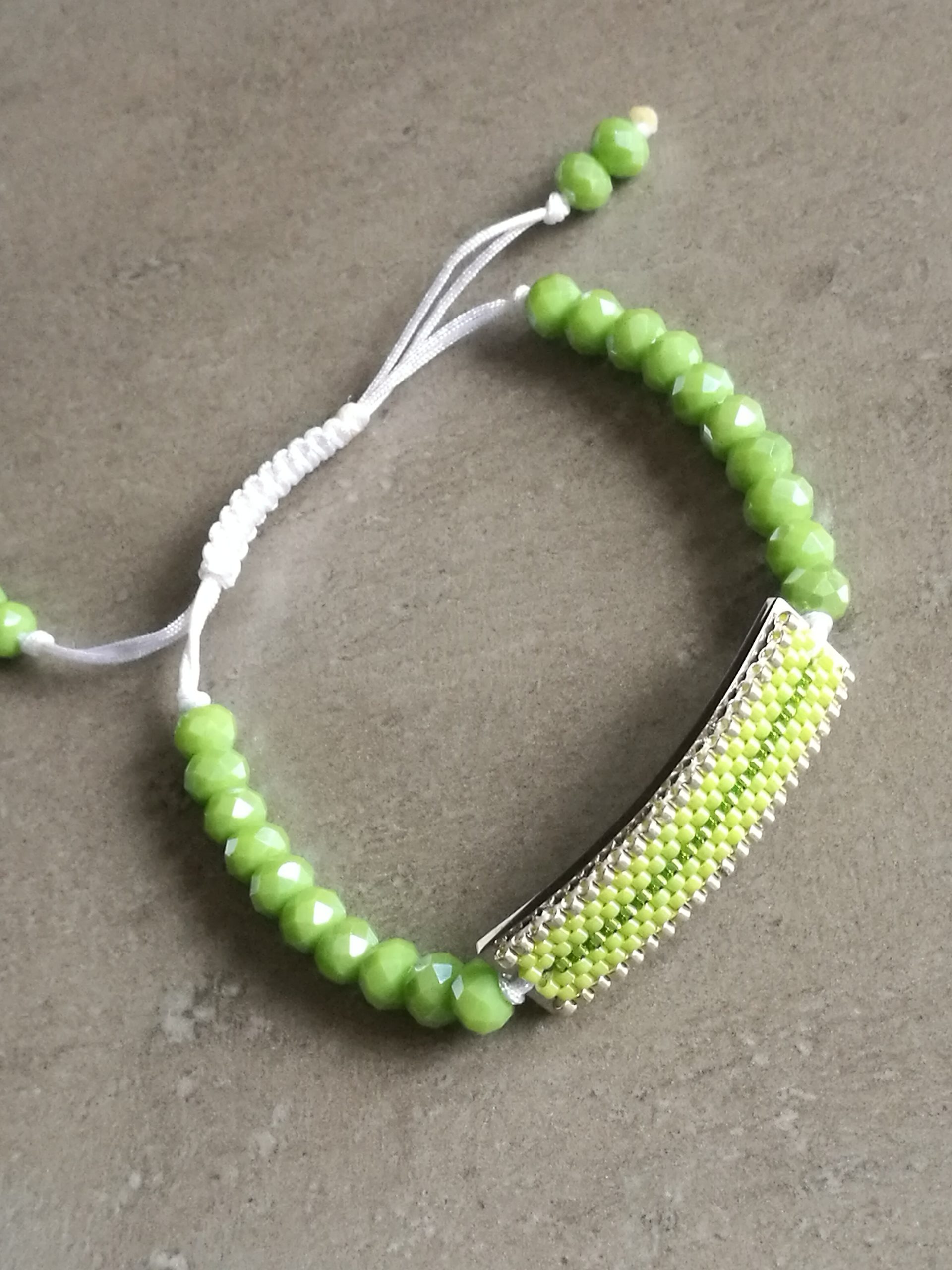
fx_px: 2163
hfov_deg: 24.8
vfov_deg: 32.7
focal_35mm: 59
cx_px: 476
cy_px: 635
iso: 320
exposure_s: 1/33.3
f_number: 2.2
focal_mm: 4.5
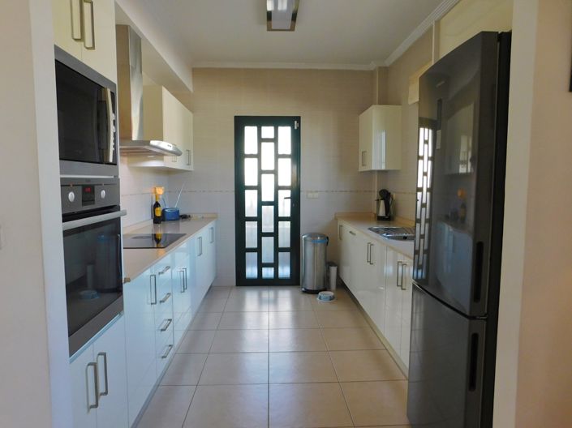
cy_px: 214
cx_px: 286
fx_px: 380
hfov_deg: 74.0
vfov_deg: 58.8
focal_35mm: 23
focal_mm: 4
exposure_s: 1/50
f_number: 3
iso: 125
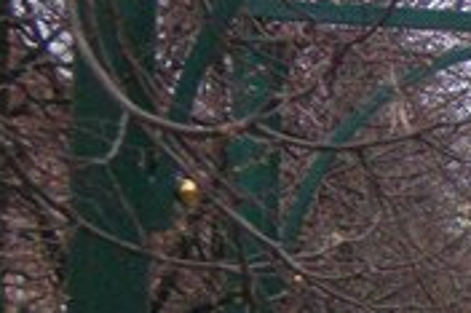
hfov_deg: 5.1
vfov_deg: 3.4
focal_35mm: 397
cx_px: 763
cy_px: 401
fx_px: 5189
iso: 250
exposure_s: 1/125
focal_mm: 17.3
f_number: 5.7
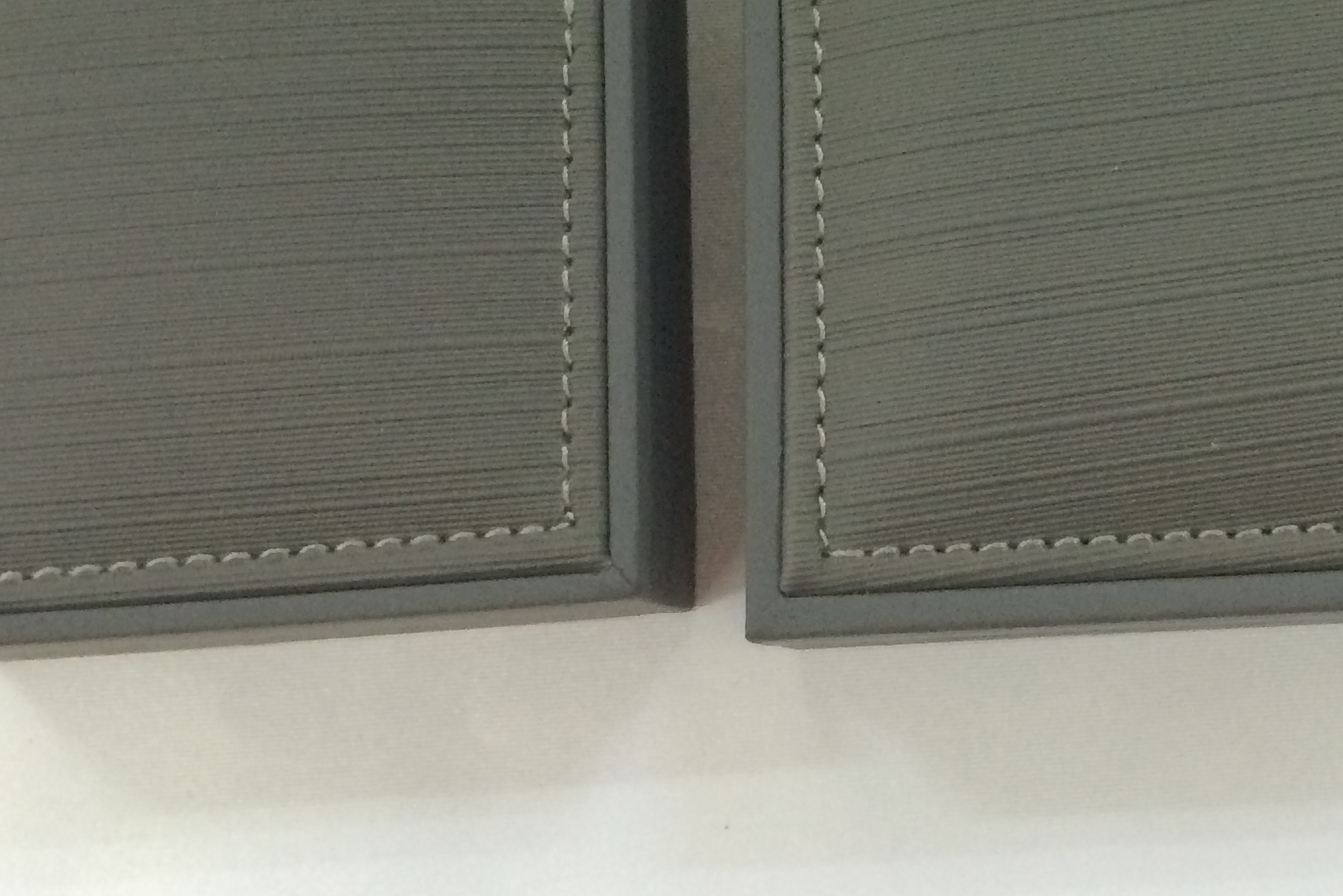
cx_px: 1228
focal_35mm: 72
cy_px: -7
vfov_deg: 18.4
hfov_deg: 27.0
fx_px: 2686
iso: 200
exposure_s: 1/30
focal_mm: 4.15
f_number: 2.2
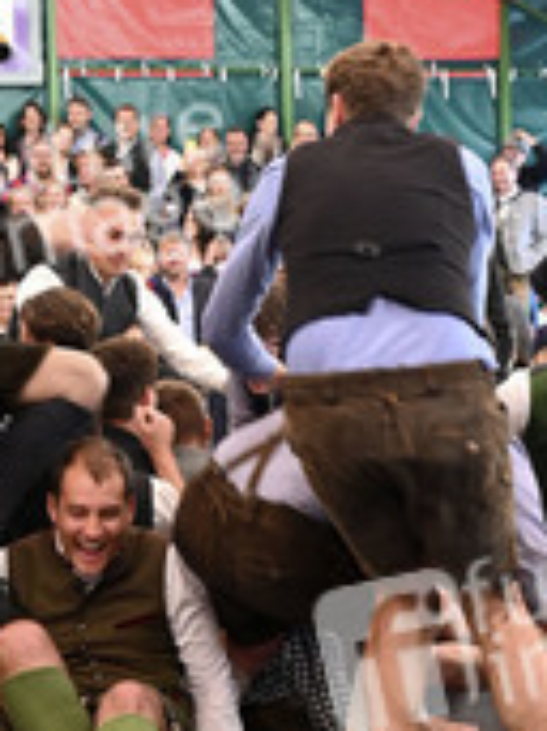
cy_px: 419
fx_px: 1709
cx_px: 147
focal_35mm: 81
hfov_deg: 18.1
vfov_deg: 24.1
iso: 3200
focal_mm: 24
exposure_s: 1/100
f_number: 4
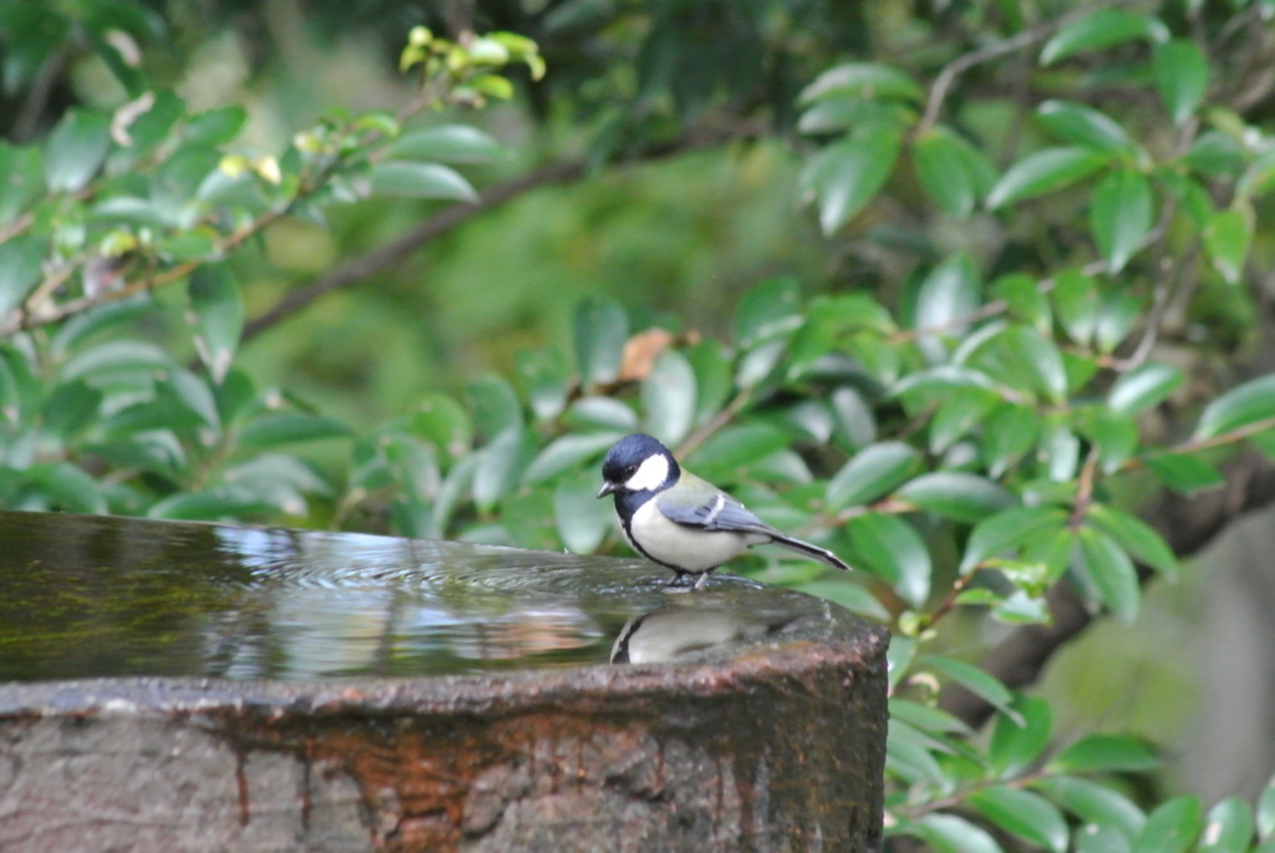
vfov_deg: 2.1
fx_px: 22972
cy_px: 426
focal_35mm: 648
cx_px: 638
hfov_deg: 3.2
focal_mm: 240
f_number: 8
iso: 1600
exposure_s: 1/200
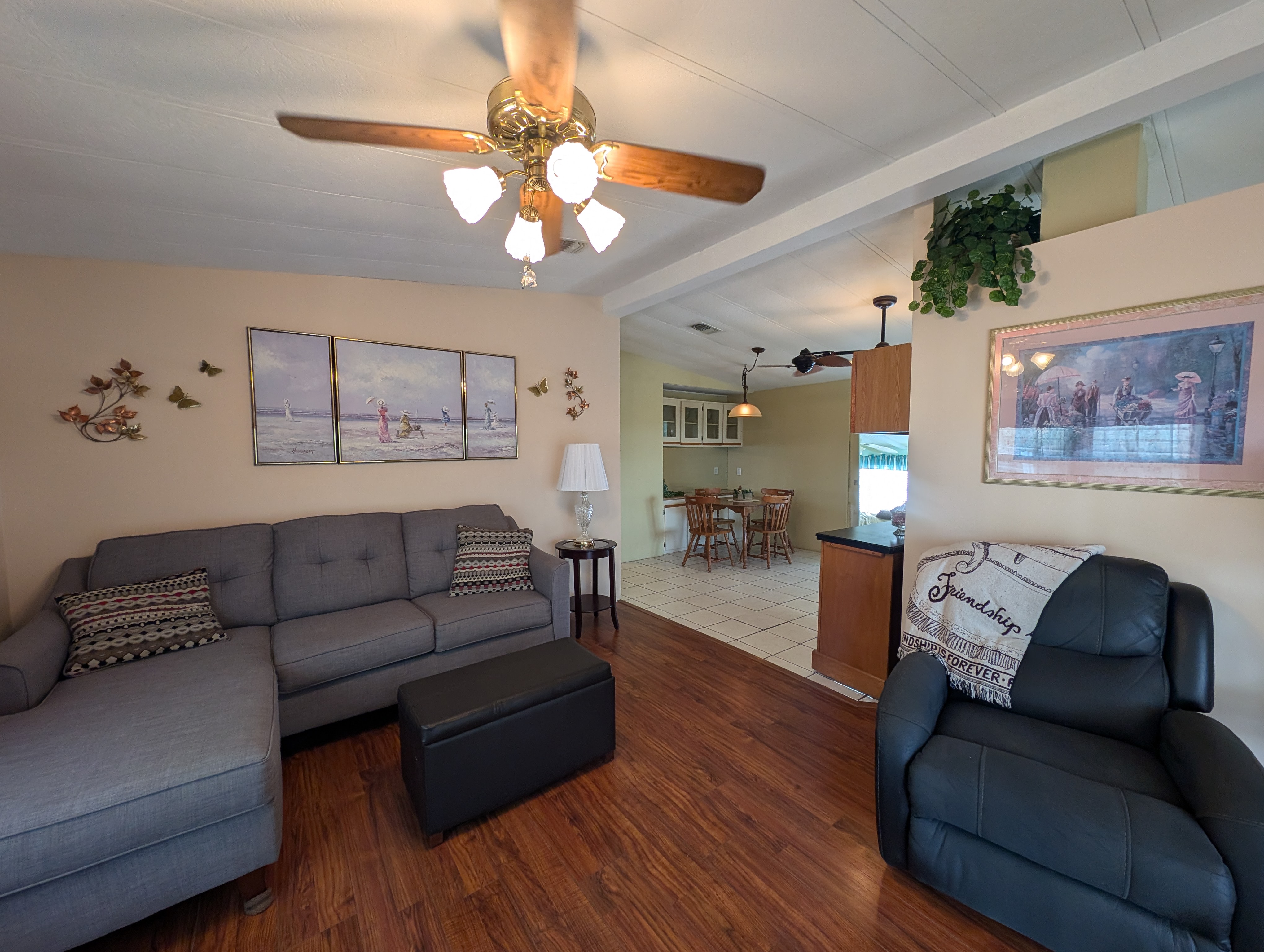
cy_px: 476
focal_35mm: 12
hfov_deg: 110.5
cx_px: 632
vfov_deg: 94.6
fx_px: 439
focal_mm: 2.23
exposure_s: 1/120
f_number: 1.95
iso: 157
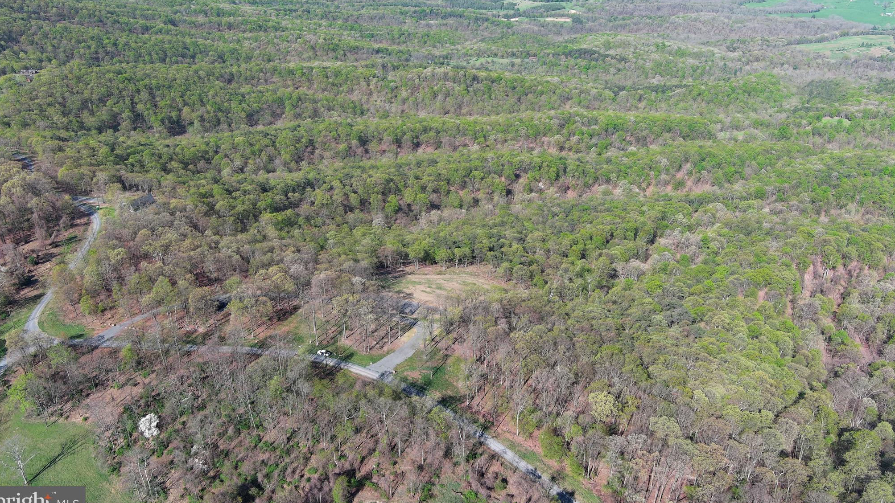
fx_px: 736
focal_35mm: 31
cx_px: 443
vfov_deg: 37.7
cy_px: 215
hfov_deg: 62.6
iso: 100
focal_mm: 10.57
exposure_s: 1/749
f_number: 2.8
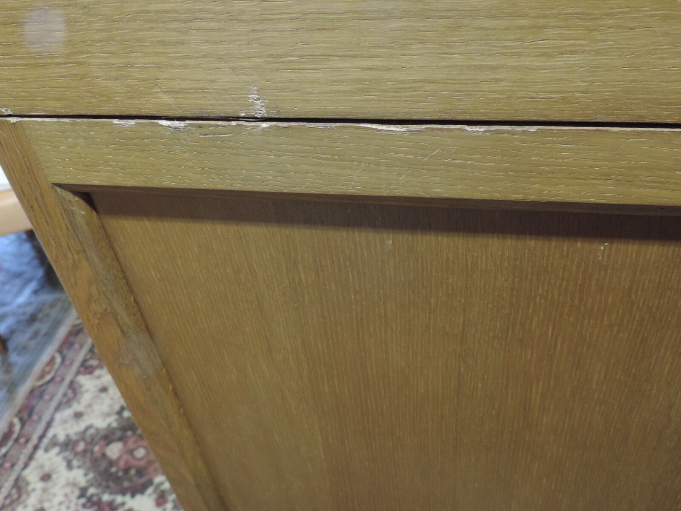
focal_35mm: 33
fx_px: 649
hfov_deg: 55.4
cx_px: 340
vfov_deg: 42.9
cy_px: 256
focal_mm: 5.8
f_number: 3.2
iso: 640
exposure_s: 1/13
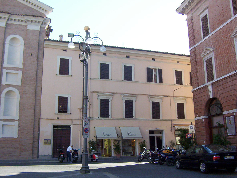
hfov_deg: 51.4
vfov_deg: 39.7
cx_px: 118
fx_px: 246
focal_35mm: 36
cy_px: 89
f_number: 2.76
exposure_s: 1/868
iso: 100
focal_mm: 5.54
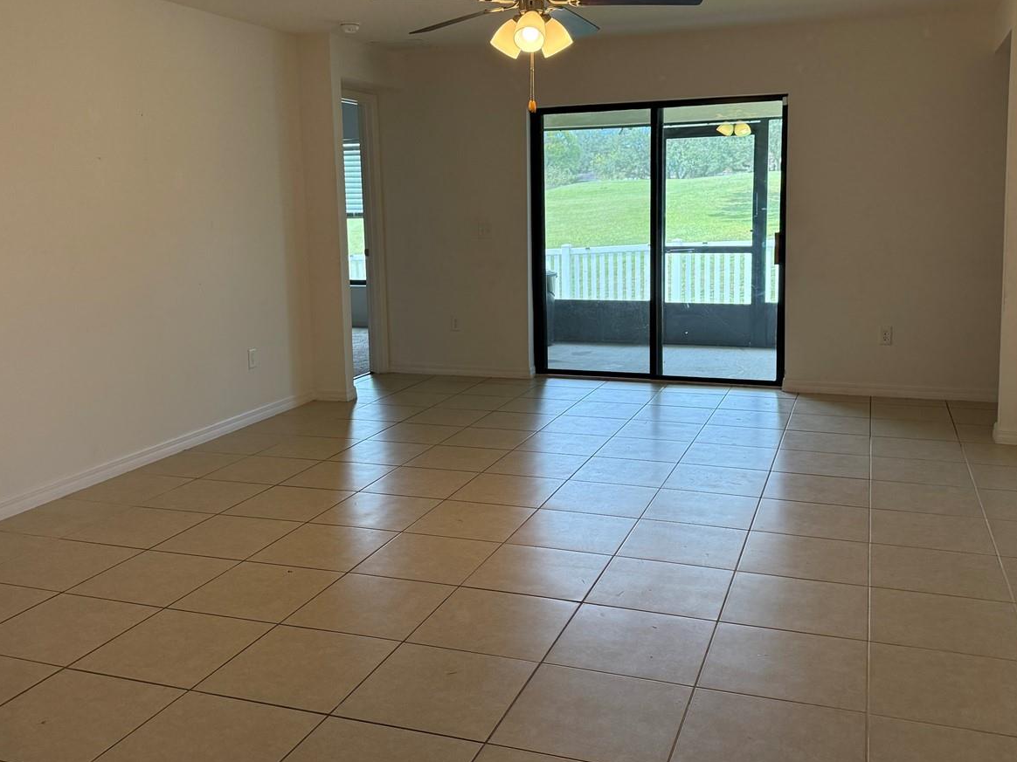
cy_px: 326
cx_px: 499
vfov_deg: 42.8
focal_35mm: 33
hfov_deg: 55.3
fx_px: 970
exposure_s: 1/231
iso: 200
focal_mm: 6.76
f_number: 1.78
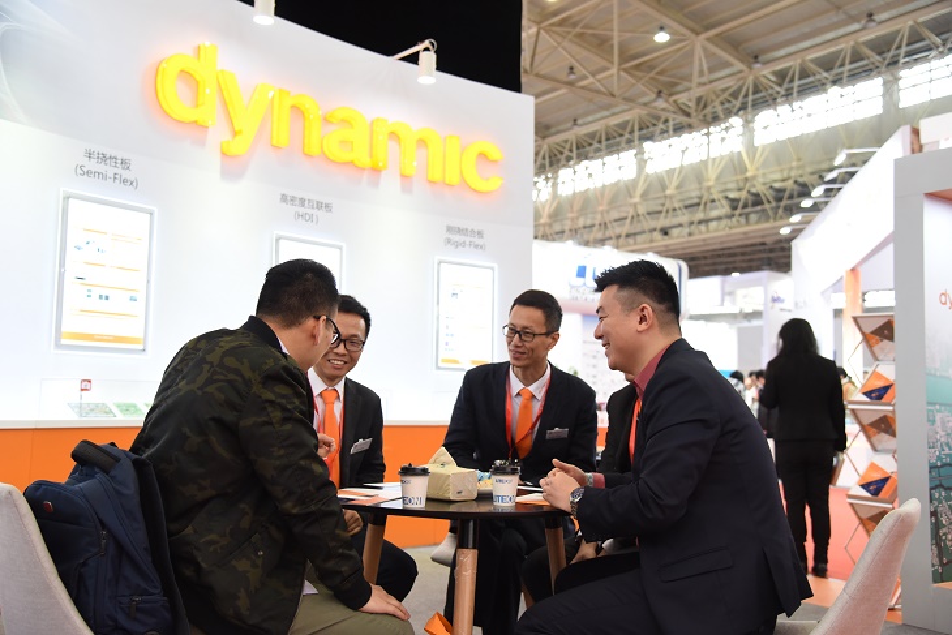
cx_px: 476
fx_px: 1005
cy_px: 318
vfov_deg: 35.1
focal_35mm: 38
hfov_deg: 50.7
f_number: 4
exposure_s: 1/160
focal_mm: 38
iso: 2000
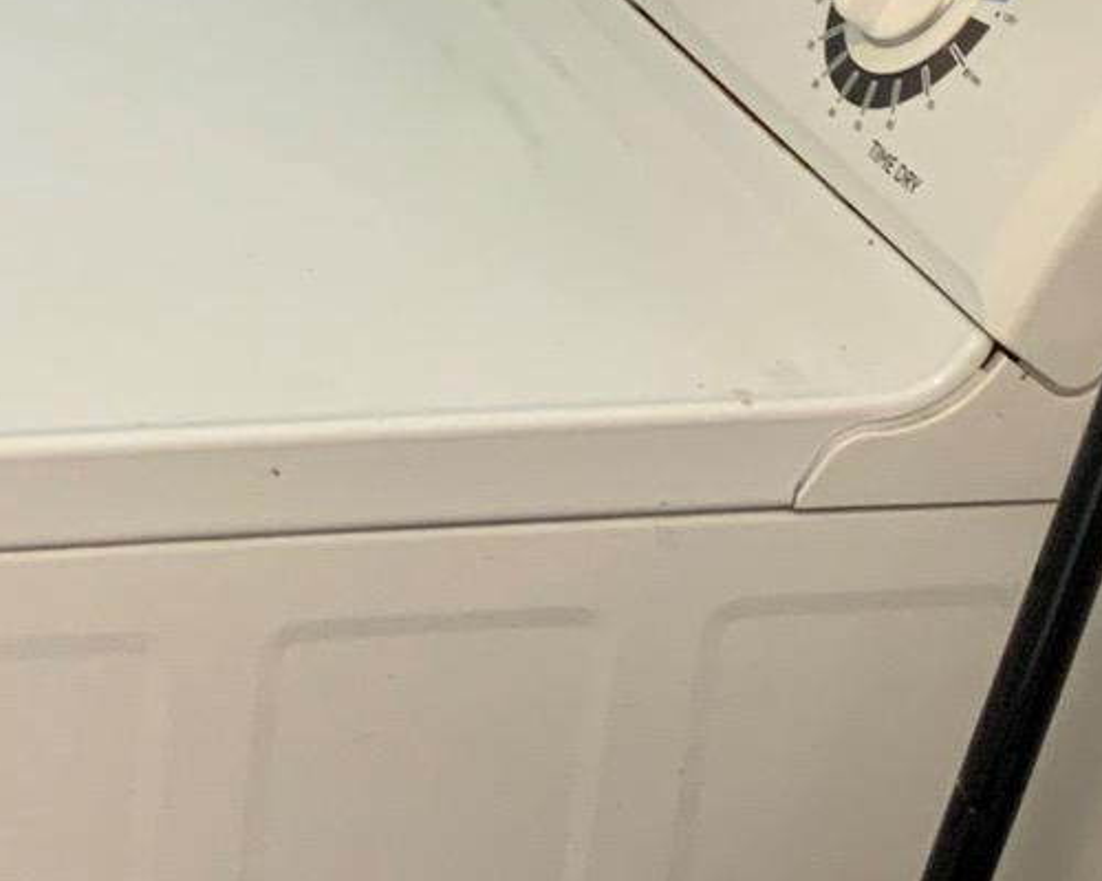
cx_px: 88
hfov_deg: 16.3
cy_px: 4
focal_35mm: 116
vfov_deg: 13.1
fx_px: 3783
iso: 125
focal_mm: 3
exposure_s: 1/60
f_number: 1.8
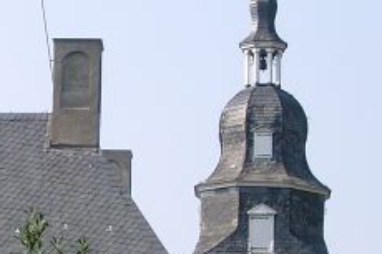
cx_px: 48
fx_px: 2651
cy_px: 179
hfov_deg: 8.2
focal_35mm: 250
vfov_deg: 5.5
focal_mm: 14.22
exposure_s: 1/443
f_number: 4
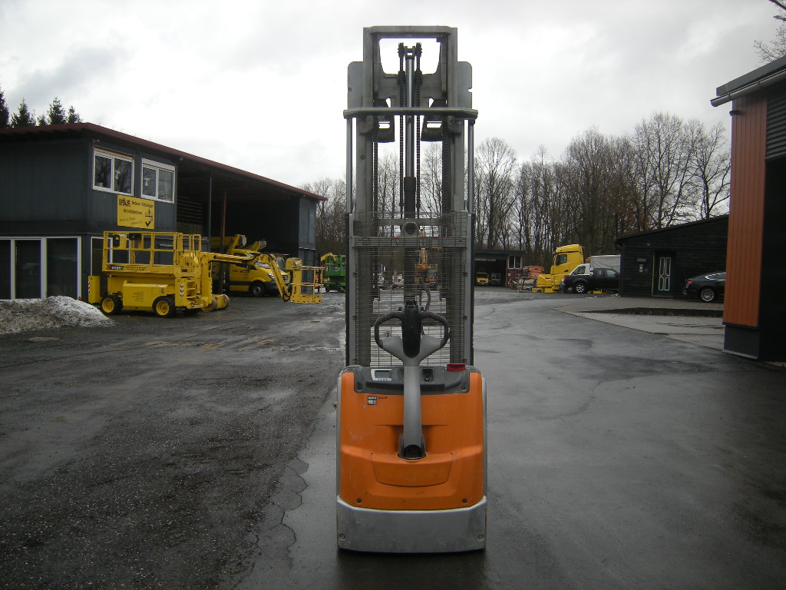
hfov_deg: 63.4
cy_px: 295
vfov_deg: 49.7
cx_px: 393
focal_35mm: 28
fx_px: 636
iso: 64
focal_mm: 4.7
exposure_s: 1/143
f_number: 5.6
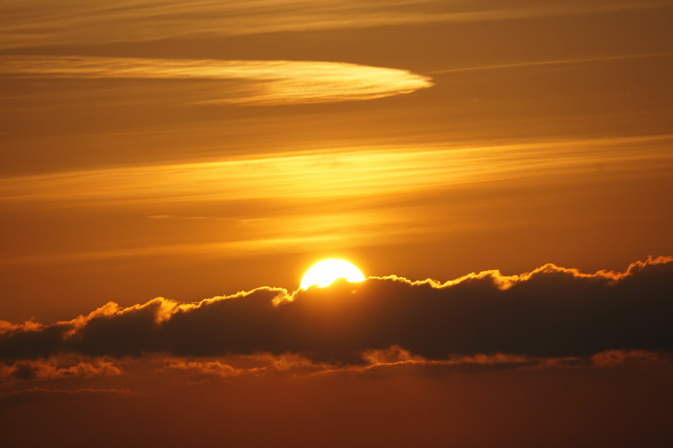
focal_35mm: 375
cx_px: 336
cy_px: 224
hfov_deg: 5.5
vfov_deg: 3.7
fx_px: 7010
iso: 100
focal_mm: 250
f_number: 9
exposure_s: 1/800
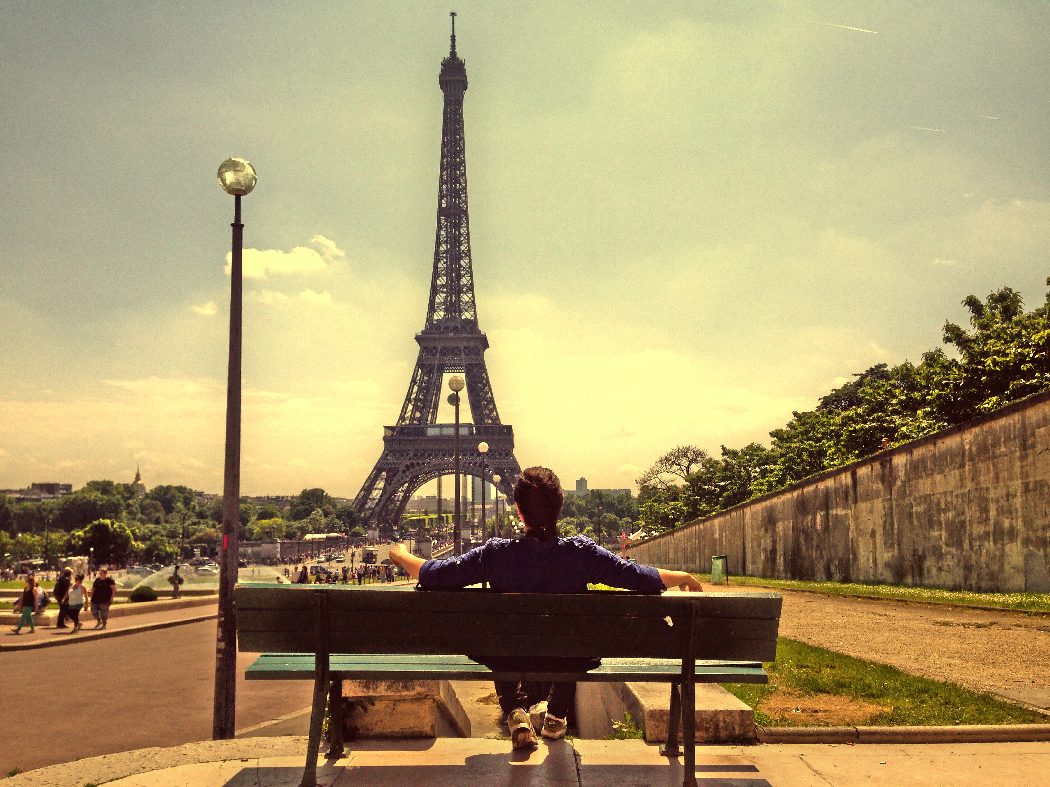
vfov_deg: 42.9
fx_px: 1001
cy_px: 394
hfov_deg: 55.4
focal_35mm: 33
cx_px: 525
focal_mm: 4.12
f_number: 2.4
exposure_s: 1/3195
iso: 50
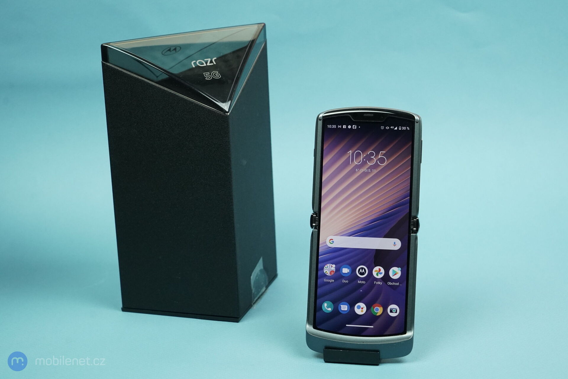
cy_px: 190
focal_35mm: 70
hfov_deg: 28.8
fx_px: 1104
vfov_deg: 19.5
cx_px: 284
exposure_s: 1/320
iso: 4000
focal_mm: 70
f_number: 7.1
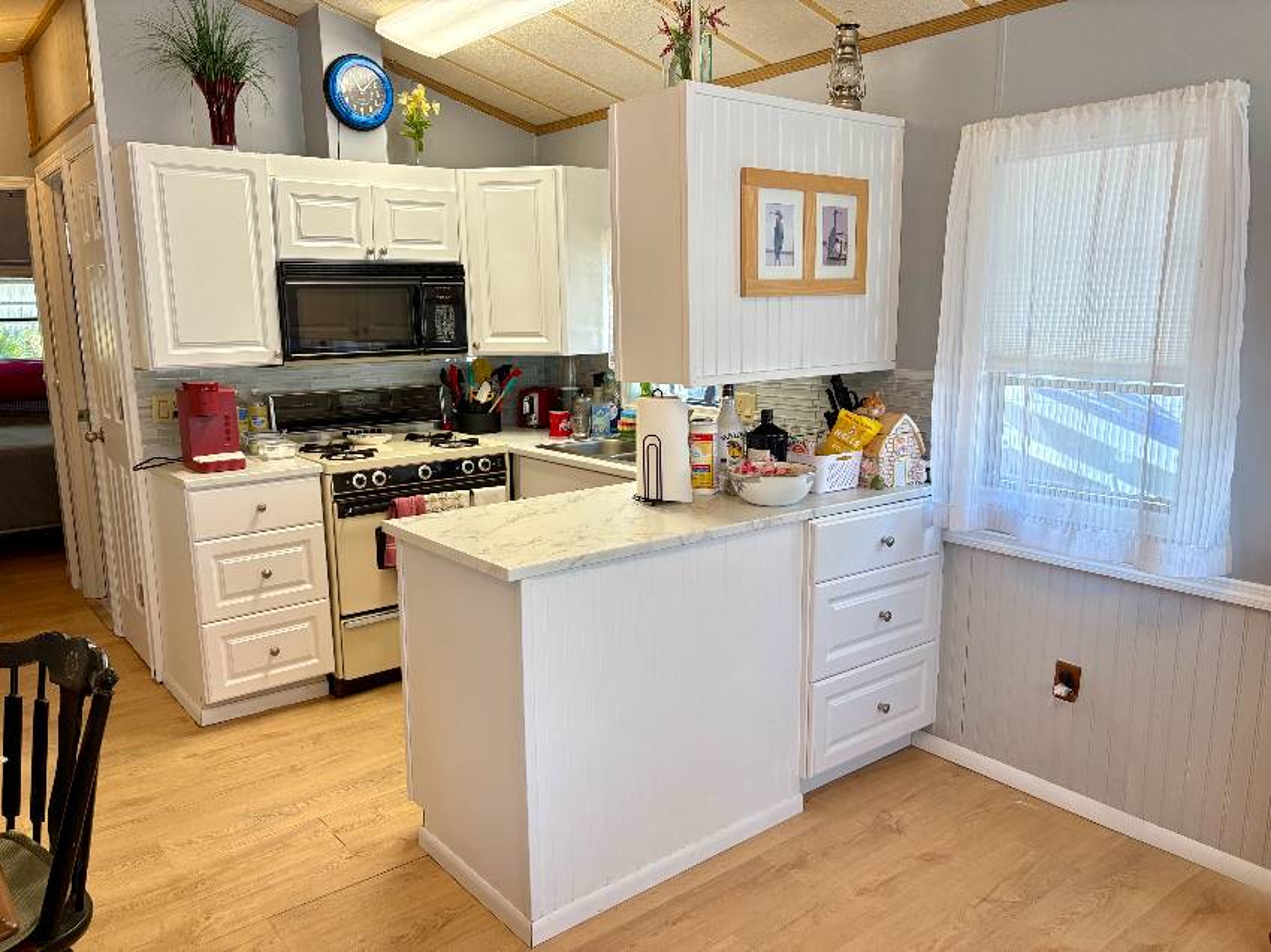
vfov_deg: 53.0
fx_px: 954
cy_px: 476
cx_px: 636
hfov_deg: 67.3
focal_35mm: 26
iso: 125
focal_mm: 5.96
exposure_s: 1/120
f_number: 1.6
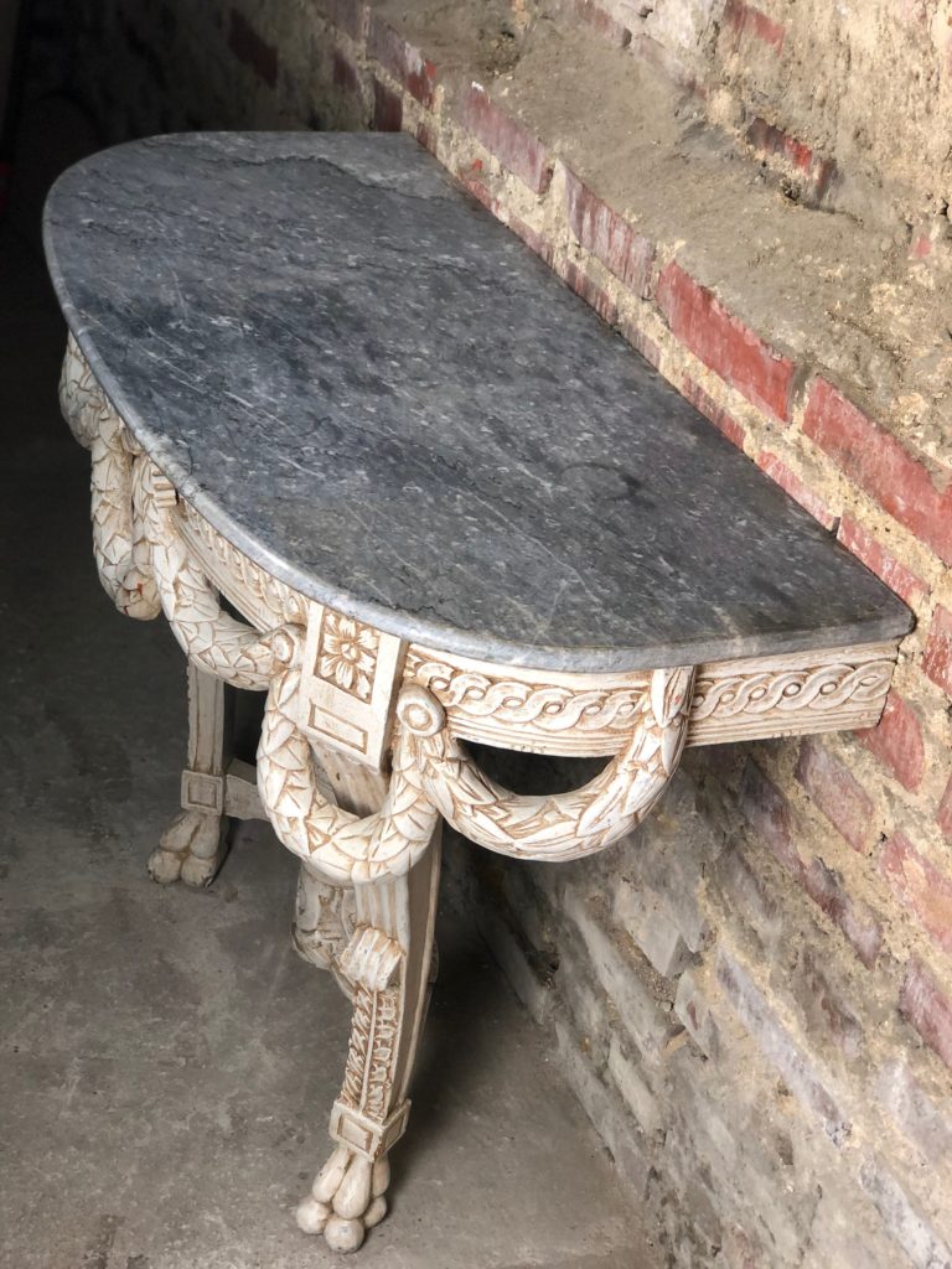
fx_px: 1907
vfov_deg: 36.8
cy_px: 634
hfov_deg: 28.0
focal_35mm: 52
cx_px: 476
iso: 80
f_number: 2.4
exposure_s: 1/33
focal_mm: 6
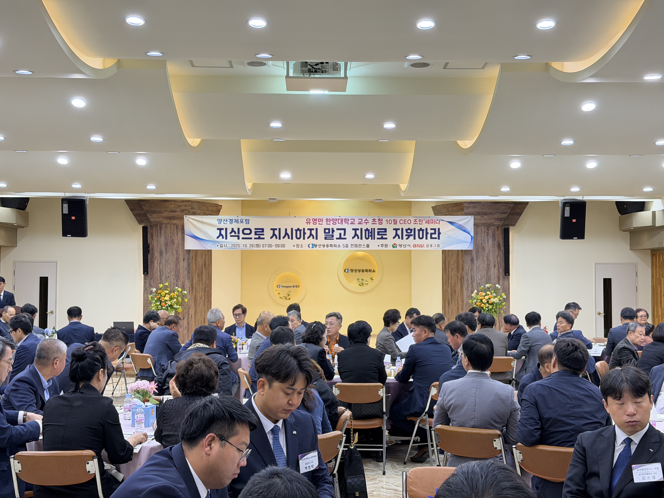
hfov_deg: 39.7
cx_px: 332
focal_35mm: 48
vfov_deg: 30.3
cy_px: 249
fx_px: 921
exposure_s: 1/60
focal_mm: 6.76
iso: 100
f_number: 1.78
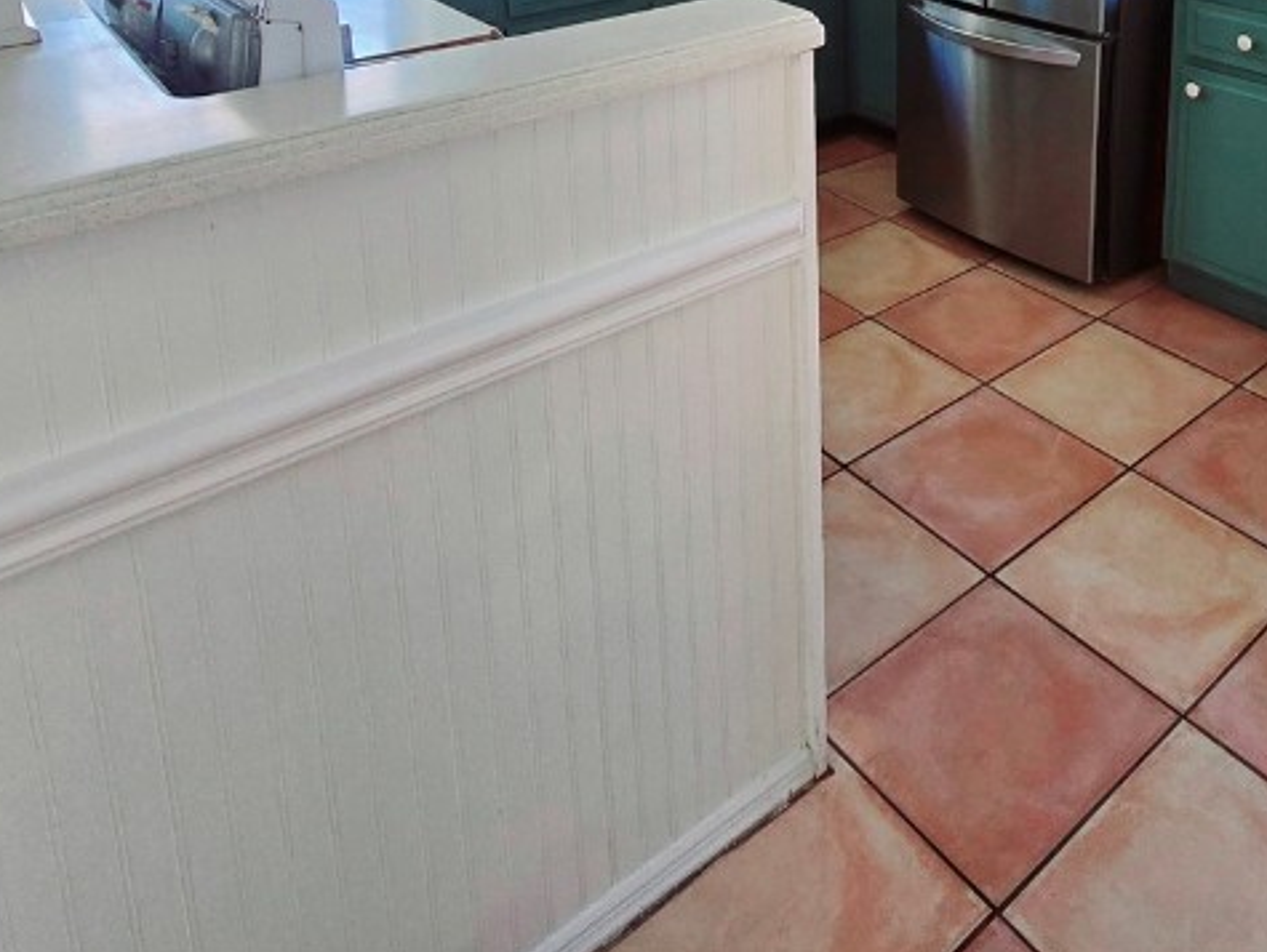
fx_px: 1026
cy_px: -61
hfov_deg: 59.2
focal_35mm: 28
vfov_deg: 41.2
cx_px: 984
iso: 50
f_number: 2.2
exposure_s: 1/60.2
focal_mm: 2.2
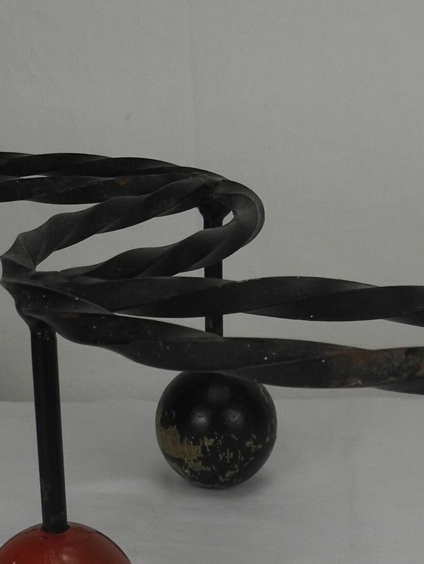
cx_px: 344
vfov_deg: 20.7
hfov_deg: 16.1
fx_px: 1486
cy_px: 593
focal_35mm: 91
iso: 100
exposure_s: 1/266
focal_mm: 6
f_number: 2.8
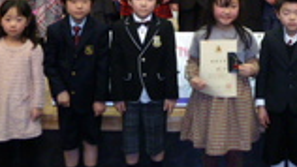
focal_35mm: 69
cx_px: 211
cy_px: -21
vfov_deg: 16.9
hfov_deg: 30.2
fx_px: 544
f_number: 3.3
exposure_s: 1/30
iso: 250
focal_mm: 4.1
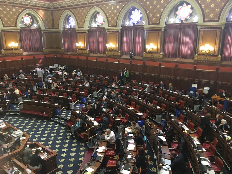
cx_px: 116
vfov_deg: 48.2
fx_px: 194
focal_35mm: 29
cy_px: 87
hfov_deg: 61.7
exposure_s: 1/30
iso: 160
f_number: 2.2
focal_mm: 4.15
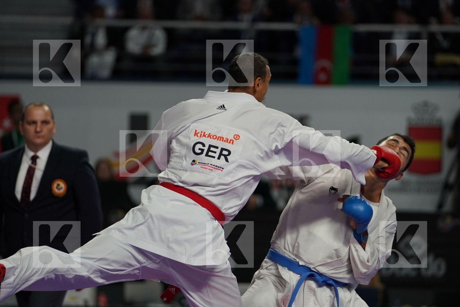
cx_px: 230
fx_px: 3309
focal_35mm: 259
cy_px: 154
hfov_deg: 8.0
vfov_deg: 5.3
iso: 800
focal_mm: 173
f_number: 2.8
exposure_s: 1/1000
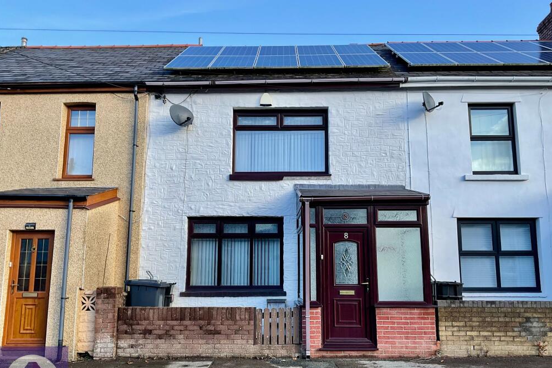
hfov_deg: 60.3
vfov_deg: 42.3
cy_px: 204
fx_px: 475
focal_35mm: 31
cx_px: 282
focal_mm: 3
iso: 16
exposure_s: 1/534
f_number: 1.8
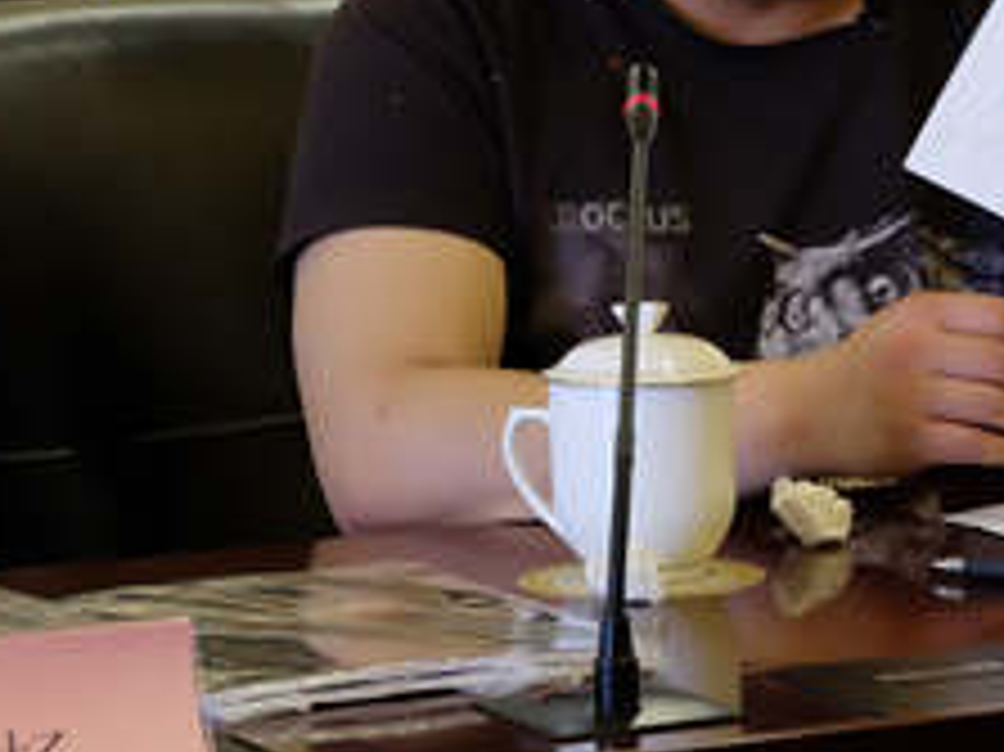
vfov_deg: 7.6
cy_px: 117
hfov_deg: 10.2
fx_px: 5624
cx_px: 675
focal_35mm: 194
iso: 2000
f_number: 5.6
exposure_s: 1/60
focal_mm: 50
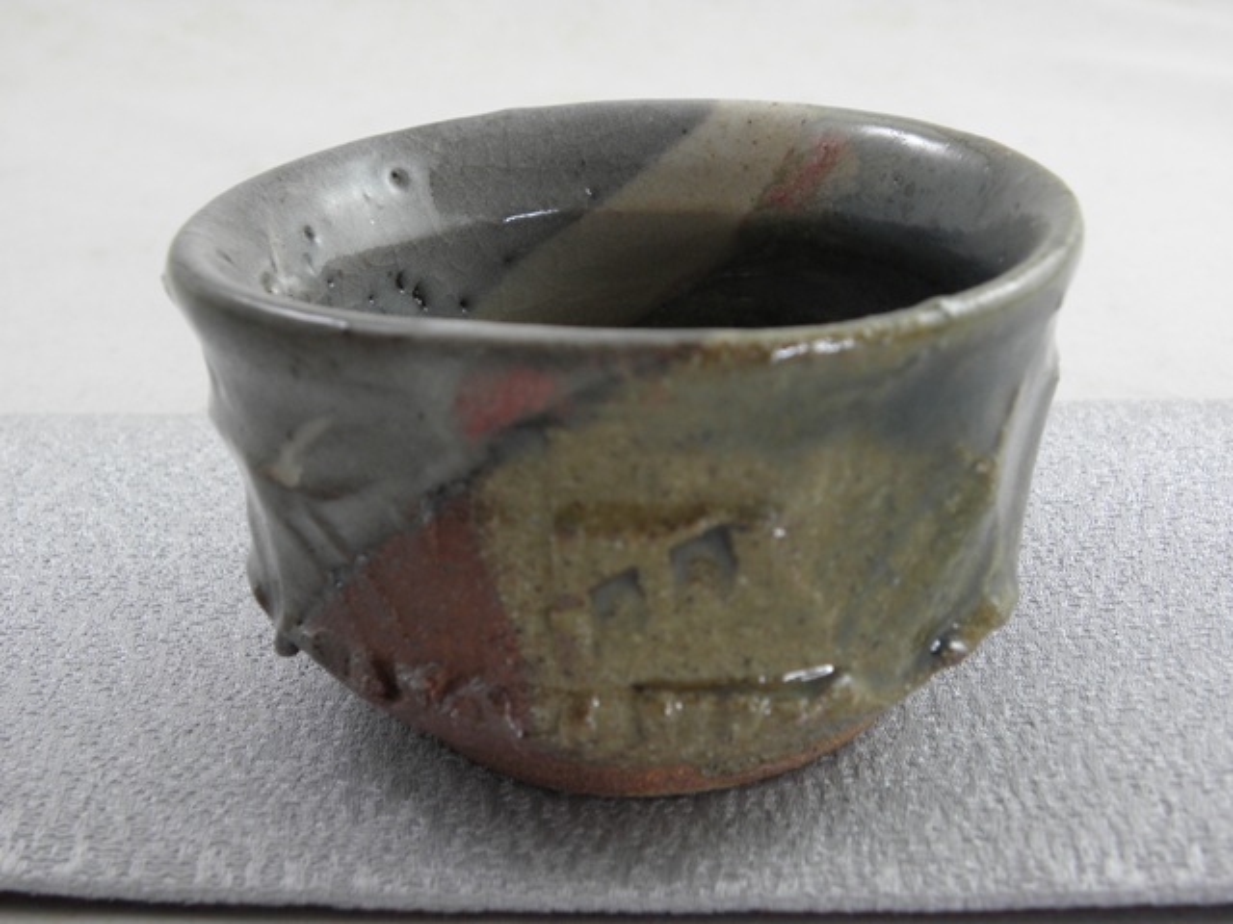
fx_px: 1674
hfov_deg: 40.4
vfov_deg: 30.9
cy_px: 462
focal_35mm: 47
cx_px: 616
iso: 125
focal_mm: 8.53
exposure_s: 1/15
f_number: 3.4
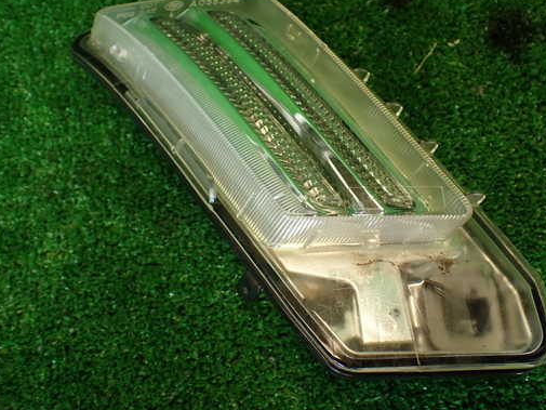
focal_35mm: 38
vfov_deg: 37.7
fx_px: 600
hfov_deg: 48.7
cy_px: 195
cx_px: 320
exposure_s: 1/60
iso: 200
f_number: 2.4
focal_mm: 5.79
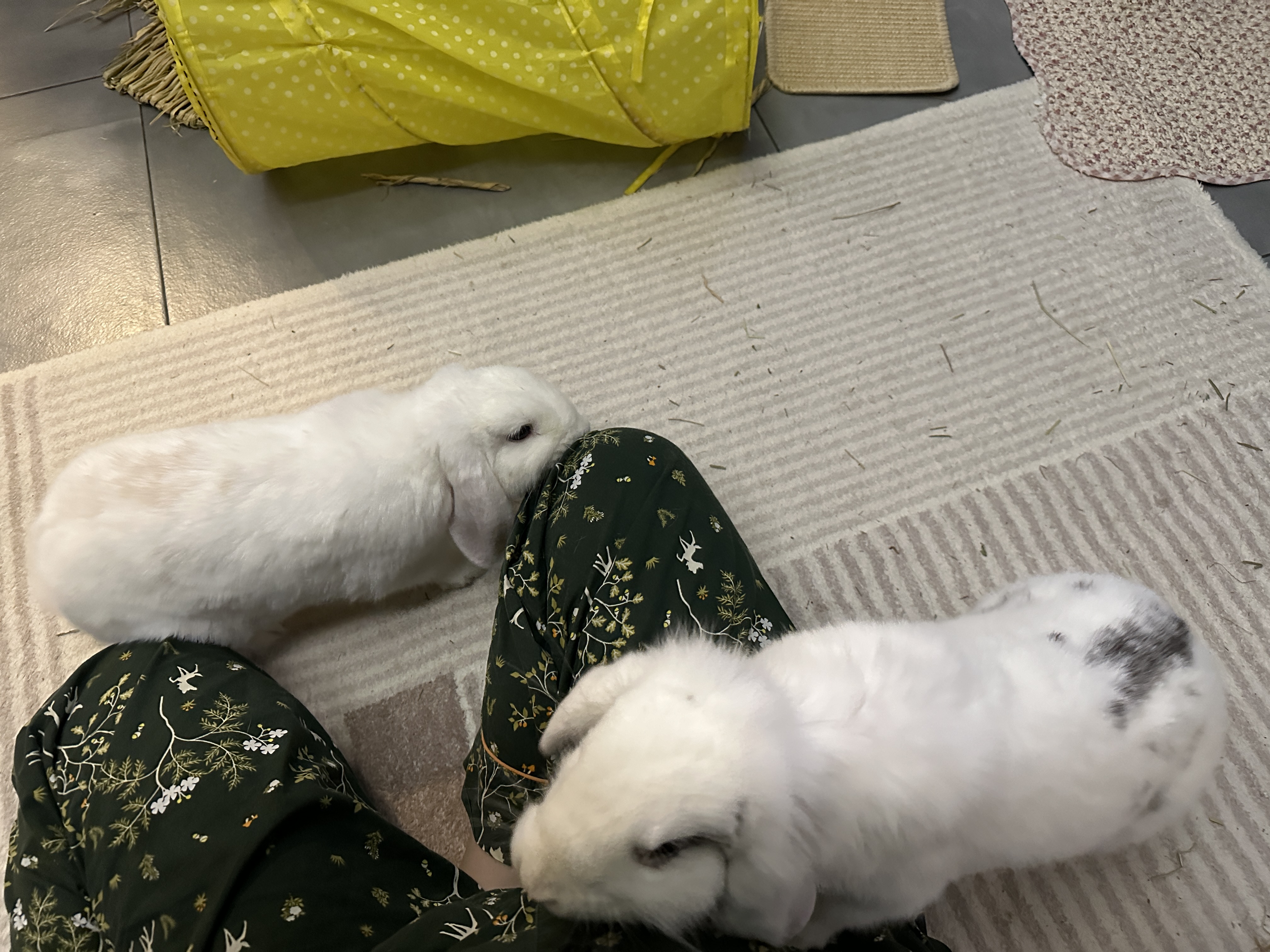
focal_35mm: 24
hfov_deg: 71.6
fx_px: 881
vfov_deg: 56.8
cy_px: 476
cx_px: 635
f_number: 1.78
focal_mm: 6.86
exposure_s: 1/59
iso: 1000
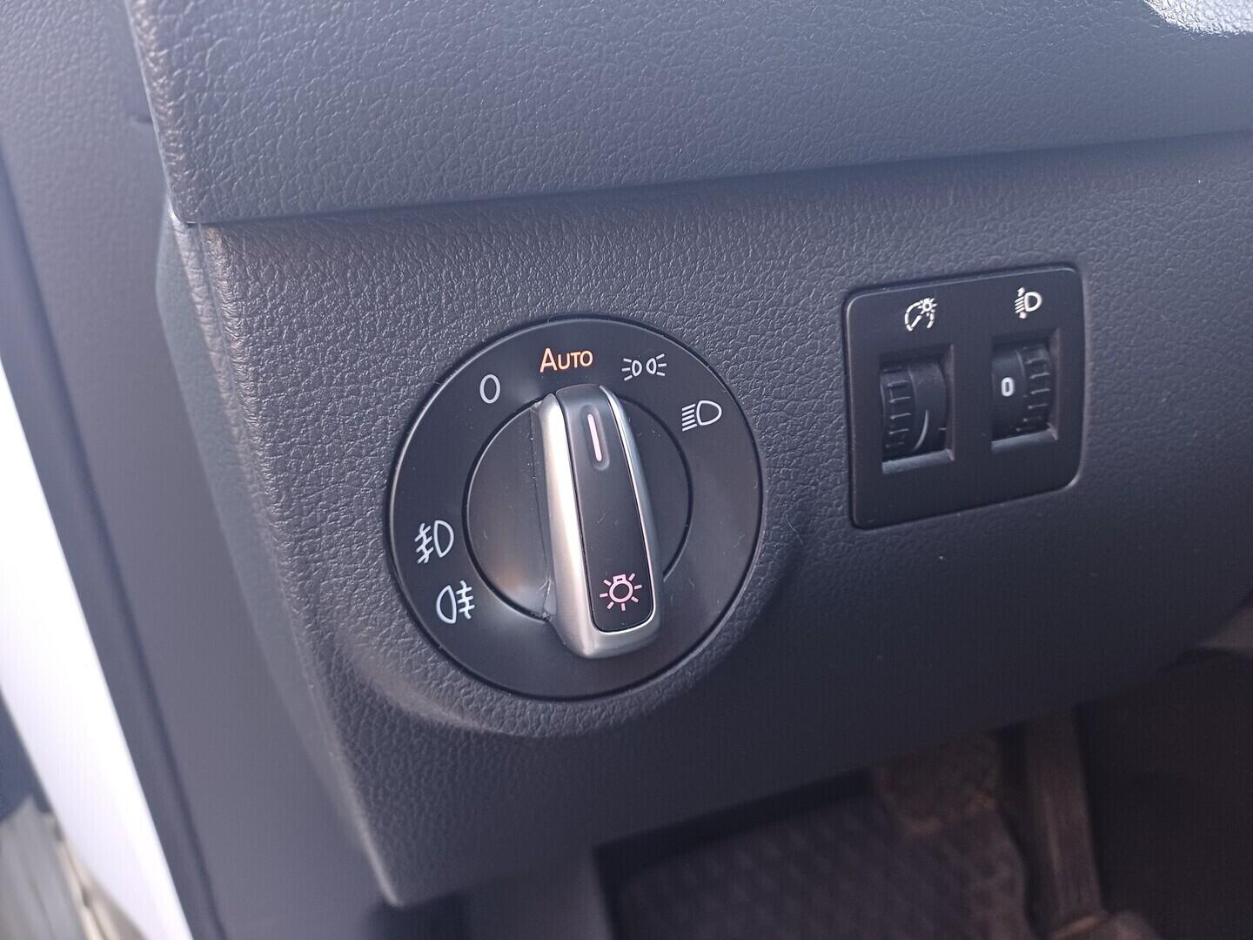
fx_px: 905
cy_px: 470
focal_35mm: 25
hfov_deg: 69.4
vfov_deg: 54.9
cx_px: 626
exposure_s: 1/50
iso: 400
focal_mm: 4.65
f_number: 1.8
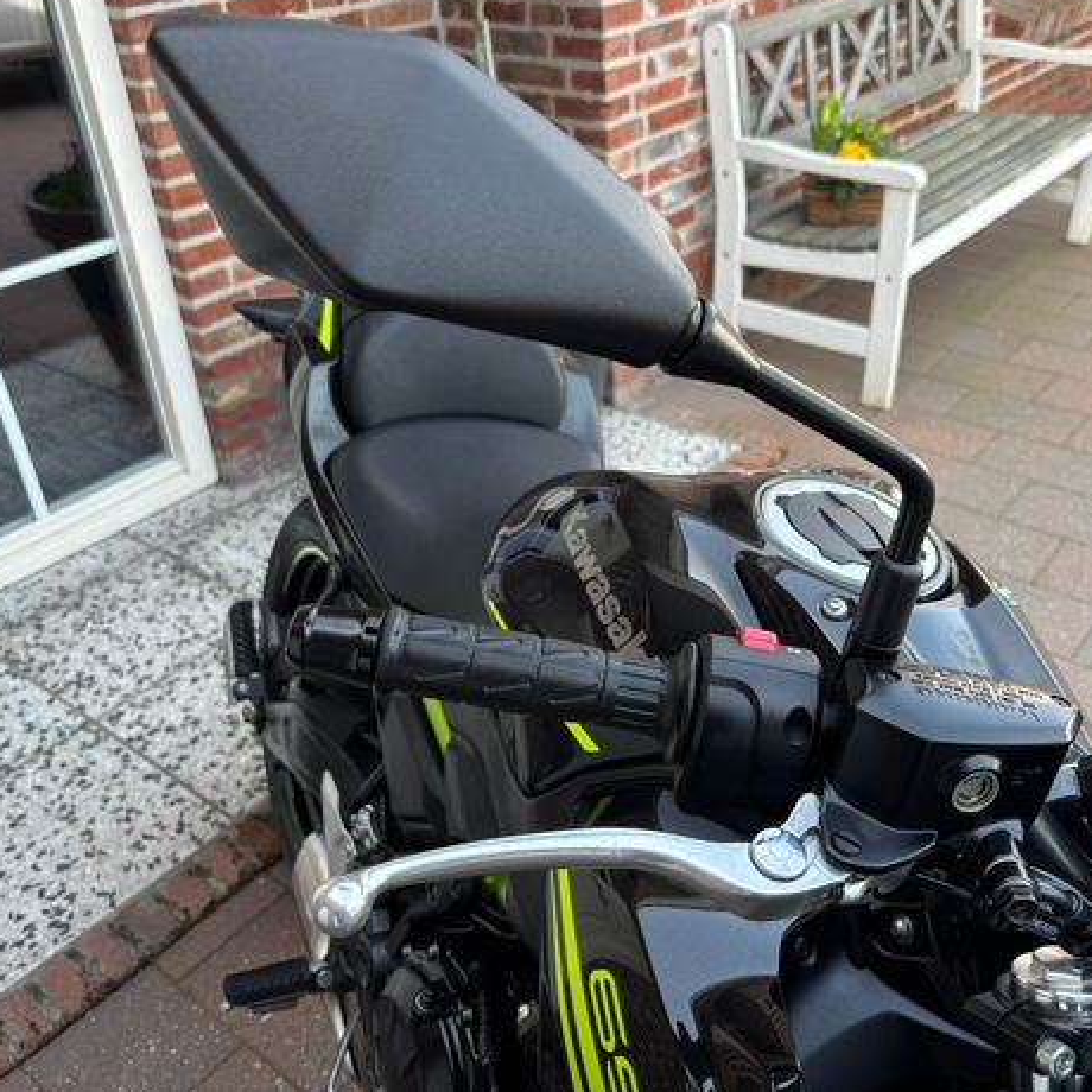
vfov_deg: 51.1
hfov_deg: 51.0
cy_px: 534
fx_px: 1142
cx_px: 596
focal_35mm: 32
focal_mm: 5.96
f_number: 1.6
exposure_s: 1/163
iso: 40
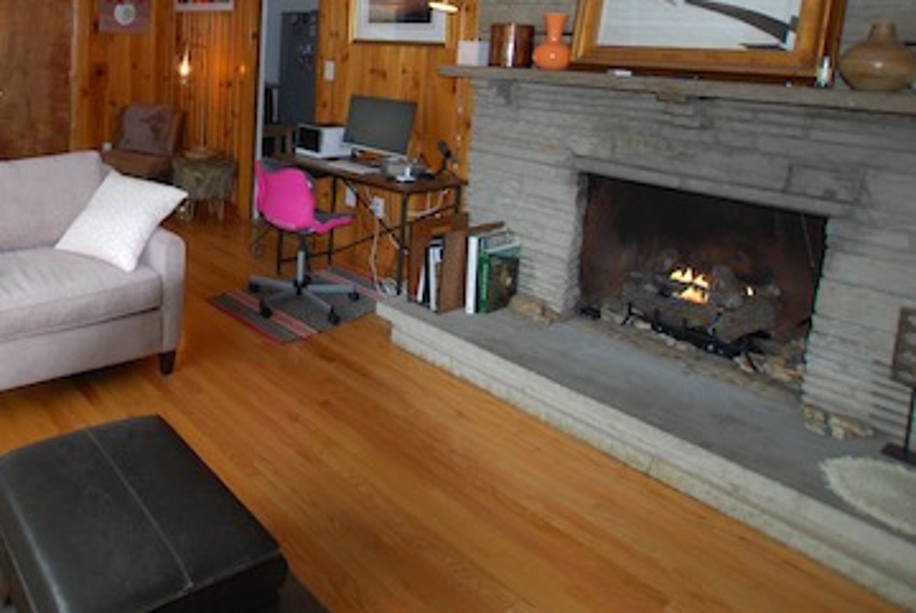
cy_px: 109
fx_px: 637
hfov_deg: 65.9
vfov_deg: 48.1
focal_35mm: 25
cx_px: 204
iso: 200
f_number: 3.5
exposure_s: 1/60
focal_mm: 10
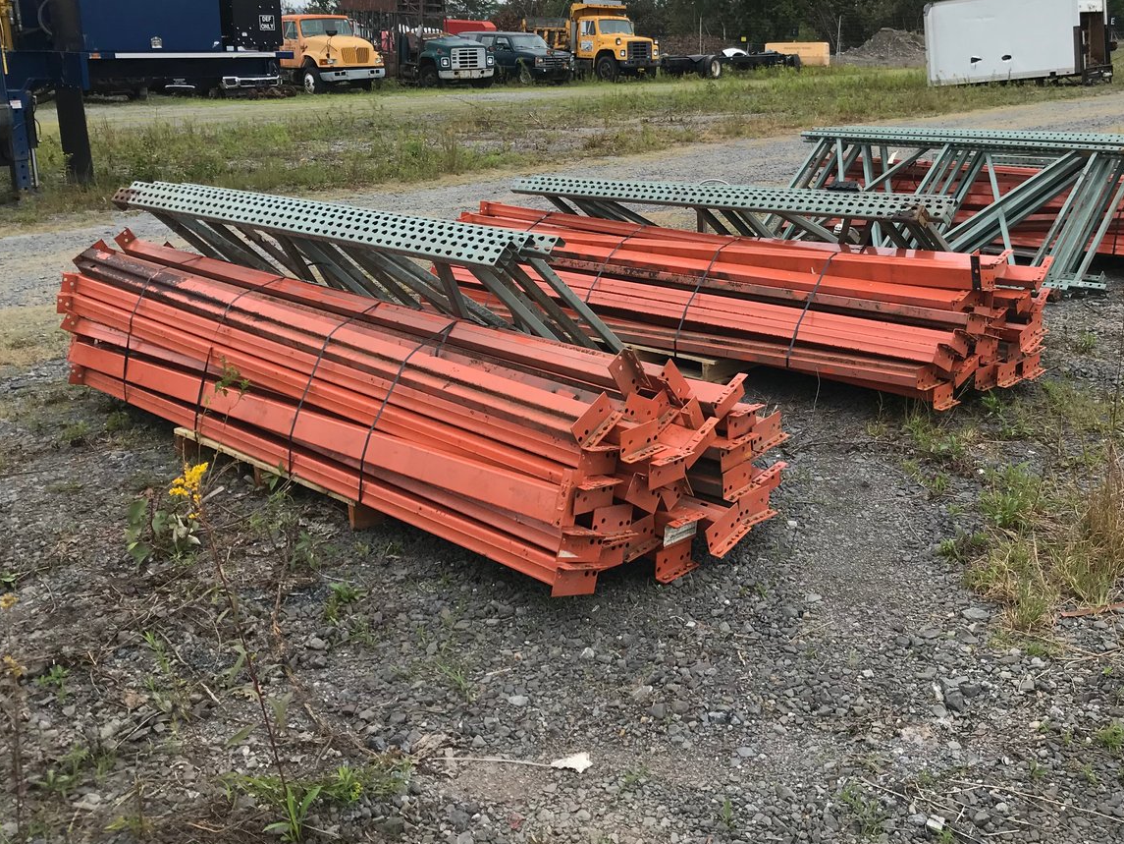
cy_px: 306
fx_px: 1202
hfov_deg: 49.7
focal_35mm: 37
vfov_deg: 38.4
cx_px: 693
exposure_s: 1/1198
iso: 20
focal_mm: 3.99
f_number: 1.8
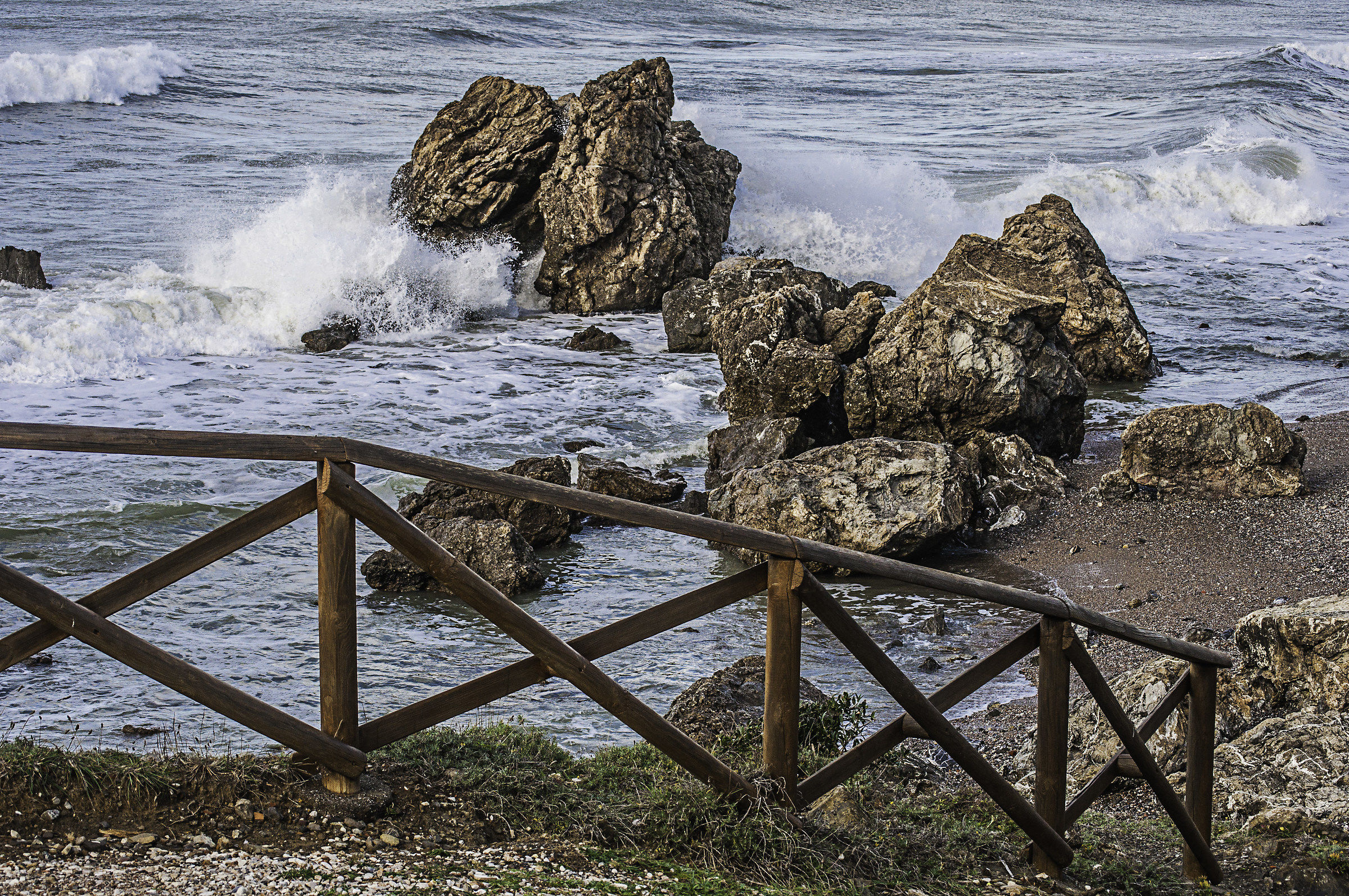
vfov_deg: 16.5
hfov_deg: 24.6
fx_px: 3088
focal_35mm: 82
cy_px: 448
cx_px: 674
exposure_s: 1/320
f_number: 11
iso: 400
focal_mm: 55
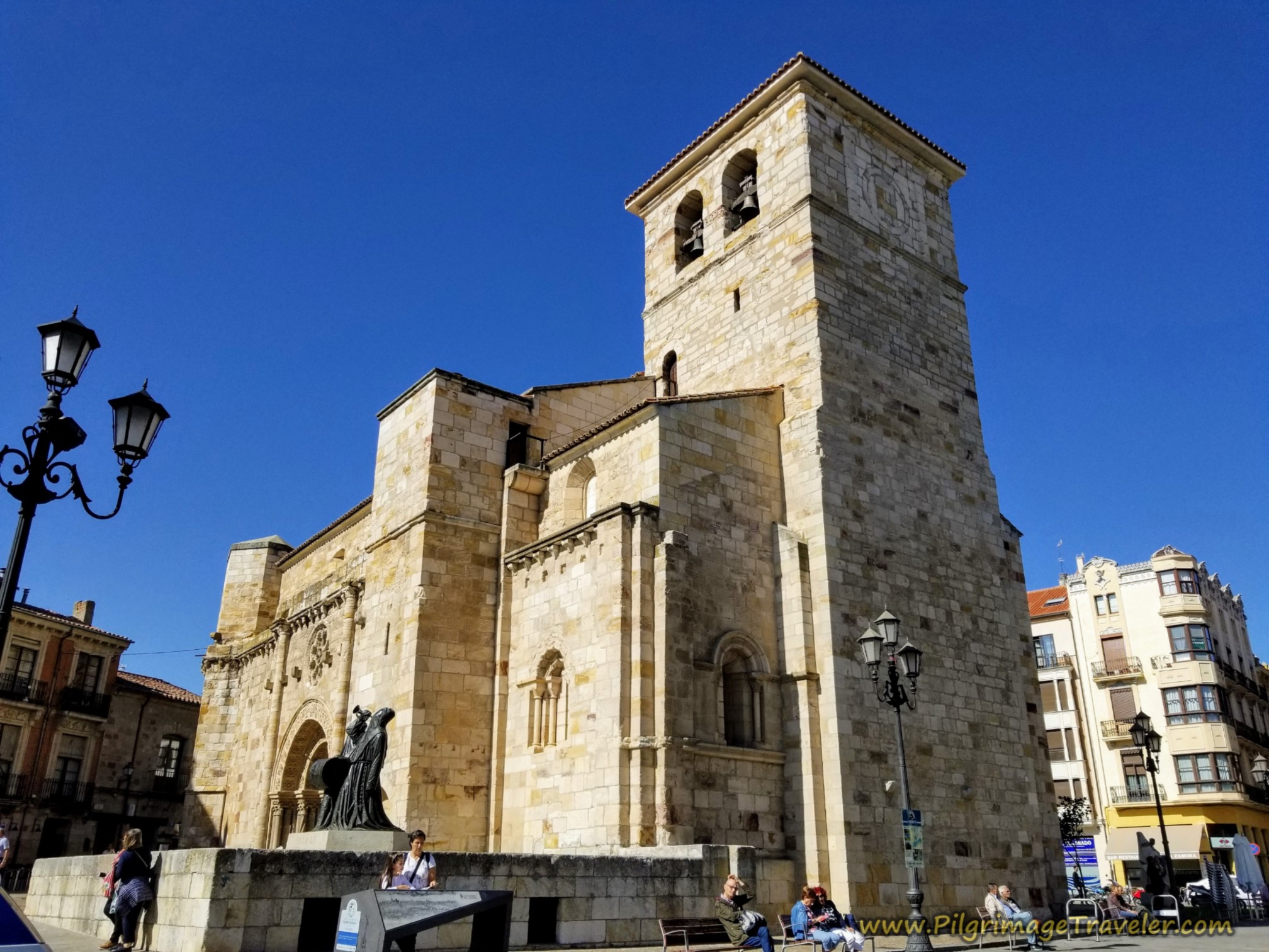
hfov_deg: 67.3
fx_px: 953
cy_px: 476
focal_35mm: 26
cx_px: 634
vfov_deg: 53.1
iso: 50
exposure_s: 1/3848
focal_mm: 4.3
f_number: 1.7
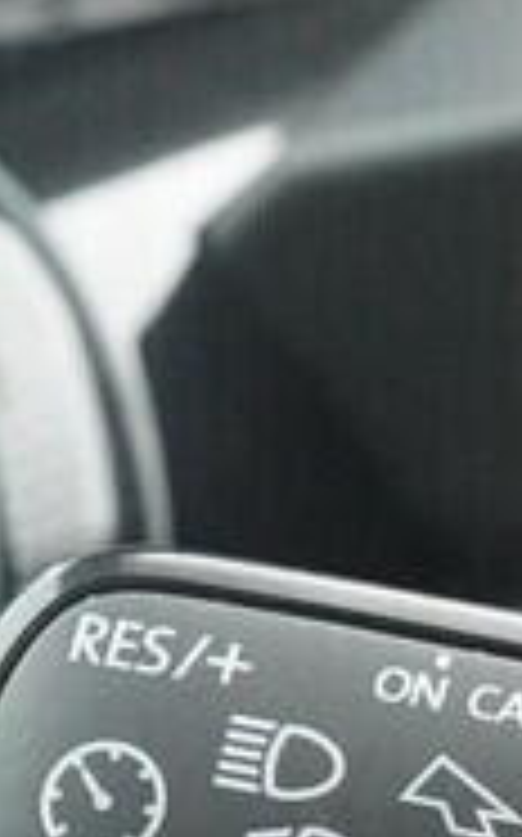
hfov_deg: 6.3
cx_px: 1071
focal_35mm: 202
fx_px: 4605
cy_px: 1046
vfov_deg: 10.2
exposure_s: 1/200
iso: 5000
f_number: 6.3
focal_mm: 24
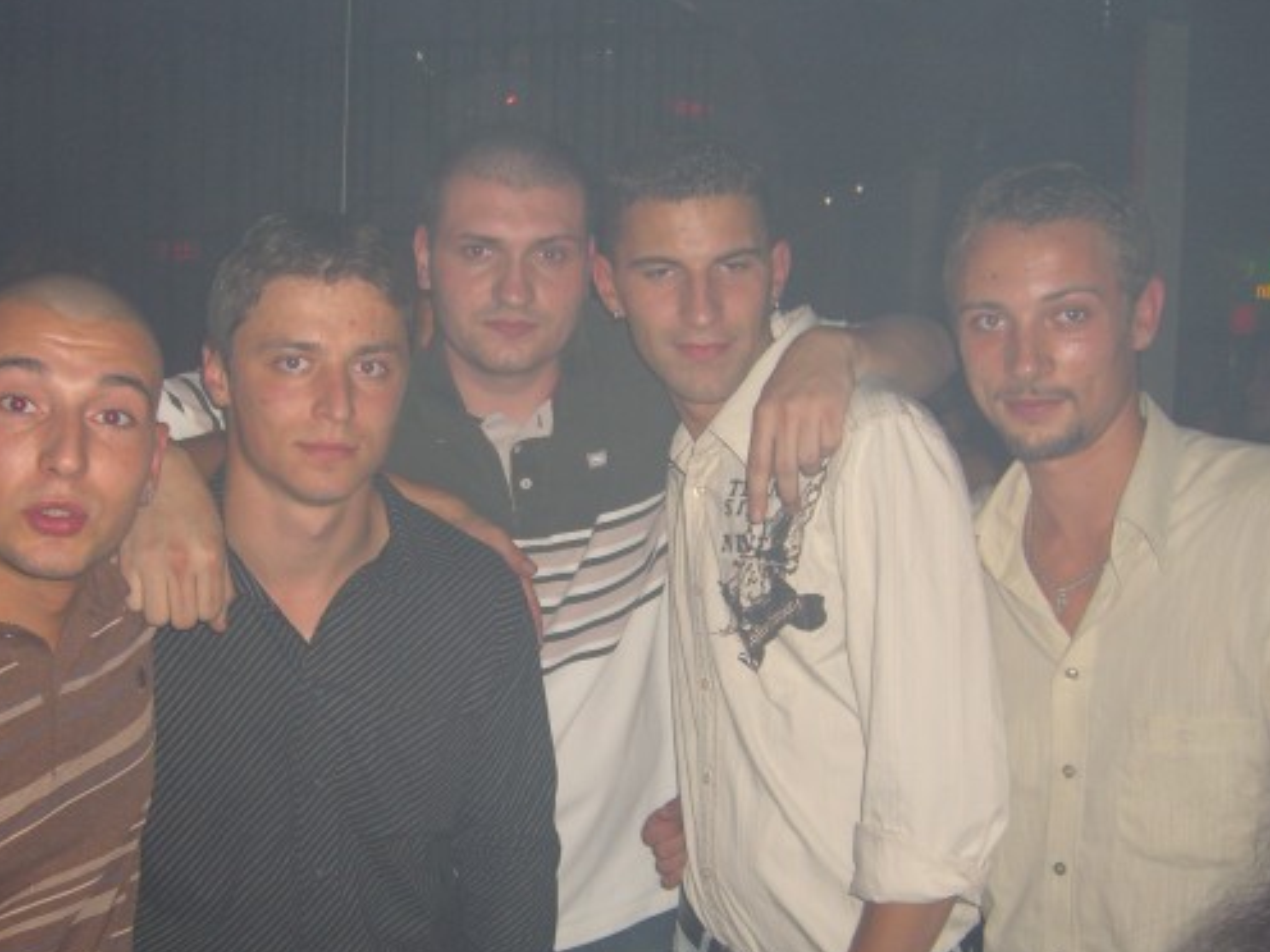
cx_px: 563
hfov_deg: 41.2
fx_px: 1688
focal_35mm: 46
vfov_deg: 31.5
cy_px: 558
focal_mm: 7.9
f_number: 2.8
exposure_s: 1/60
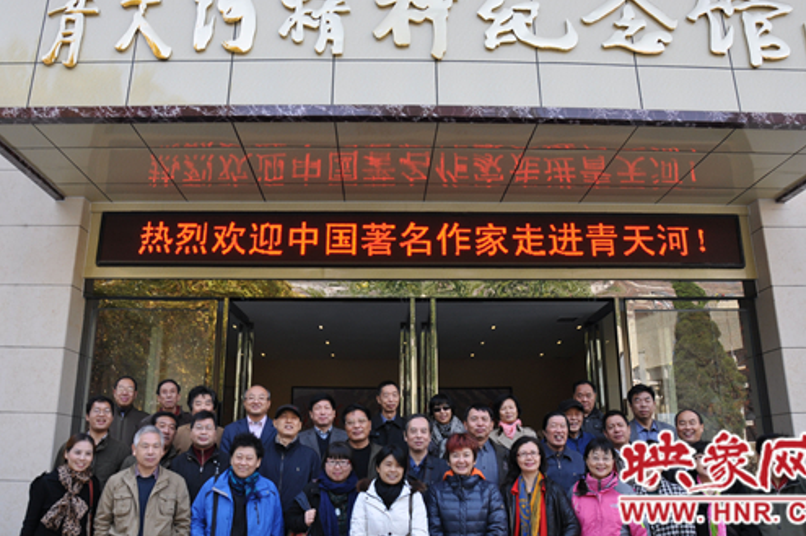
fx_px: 671
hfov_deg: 62.0
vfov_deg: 43.5
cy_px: 245
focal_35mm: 30
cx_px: 394
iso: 200
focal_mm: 18
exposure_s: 1/60
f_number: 6.7
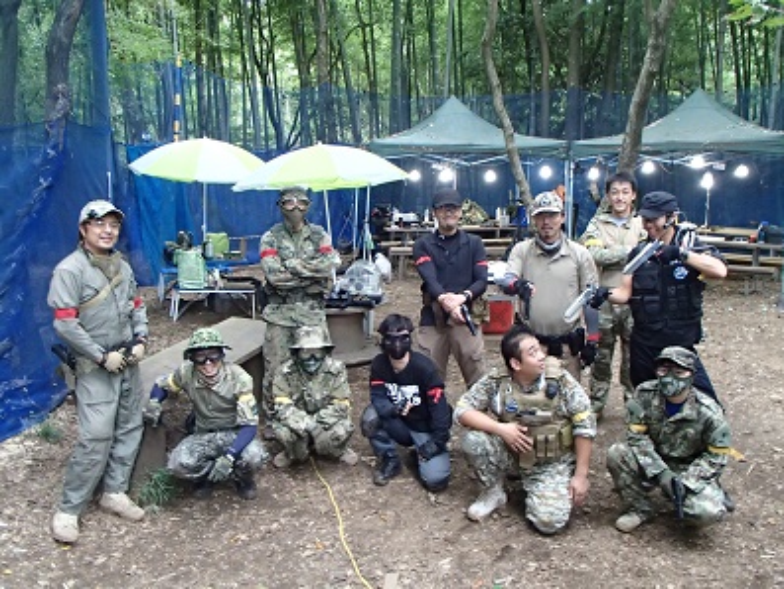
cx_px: 392
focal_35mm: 34
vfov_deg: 41.8
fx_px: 770
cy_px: 294
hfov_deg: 53.9
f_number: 4.4
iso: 800
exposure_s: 1/10
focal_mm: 6.07
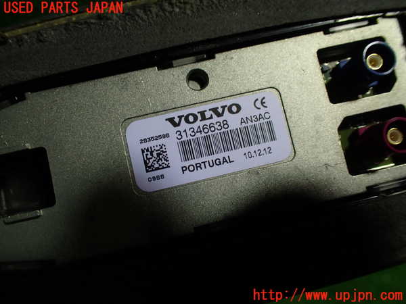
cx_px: 203
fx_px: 352
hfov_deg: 60.0
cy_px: 152
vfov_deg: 46.8
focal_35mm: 30
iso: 200
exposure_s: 1/125
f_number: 2.3
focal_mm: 5.4
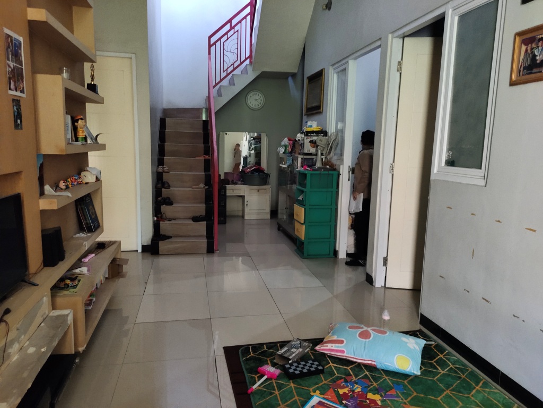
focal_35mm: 26
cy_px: 204
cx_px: 272
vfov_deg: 53.1
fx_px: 408
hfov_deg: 67.3
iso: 2457
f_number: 1.79
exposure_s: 1/33.3
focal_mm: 4.74
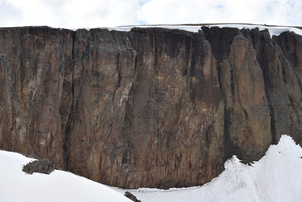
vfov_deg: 13.4
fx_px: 856
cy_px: 100
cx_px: 149
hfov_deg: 20.0
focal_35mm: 102
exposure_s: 1/200
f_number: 7.1
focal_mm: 98
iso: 100
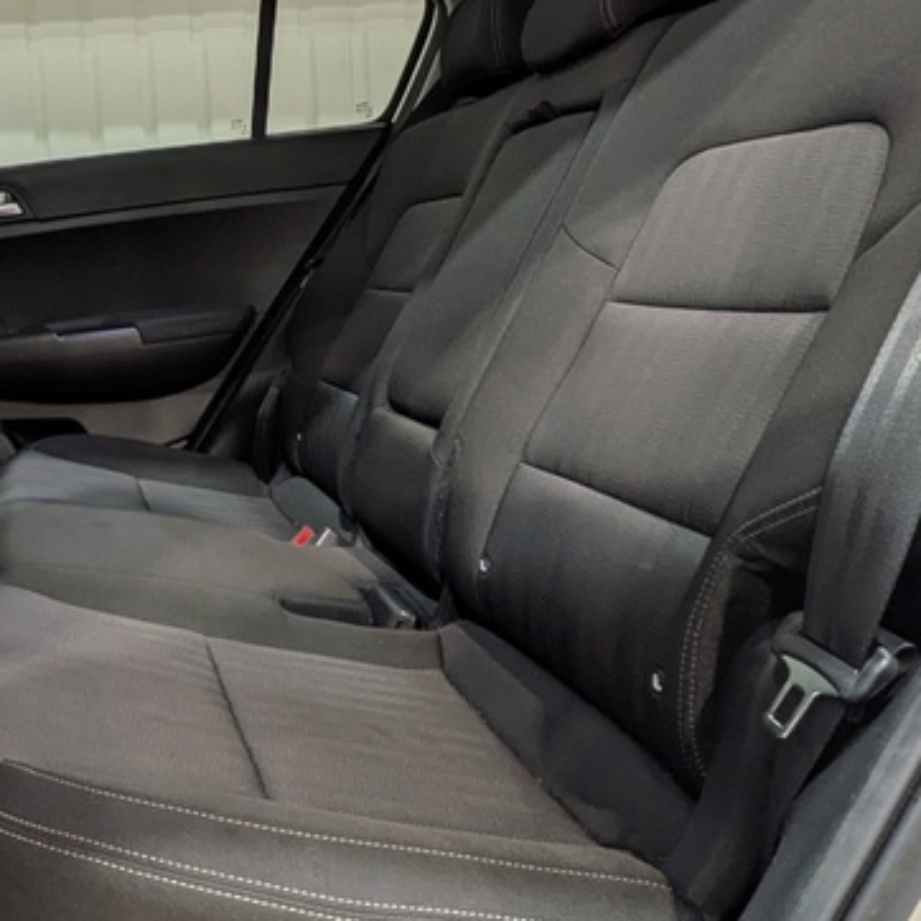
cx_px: 137
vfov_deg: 46.8
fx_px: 1054
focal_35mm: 35
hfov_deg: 44.1
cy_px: 343
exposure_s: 1/24
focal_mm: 1.83
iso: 50
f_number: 2.2
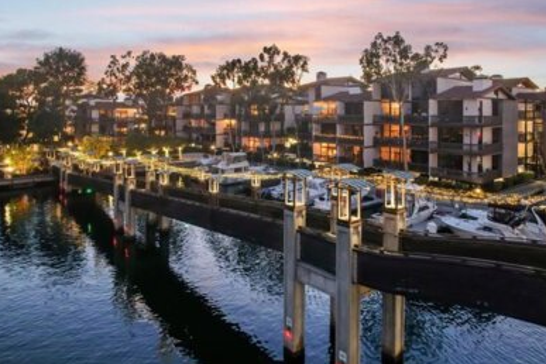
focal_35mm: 23
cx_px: 272
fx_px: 349
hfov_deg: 76.1
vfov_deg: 55.1
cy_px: 188
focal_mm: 8.4
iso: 310
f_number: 2.8
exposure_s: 1/15
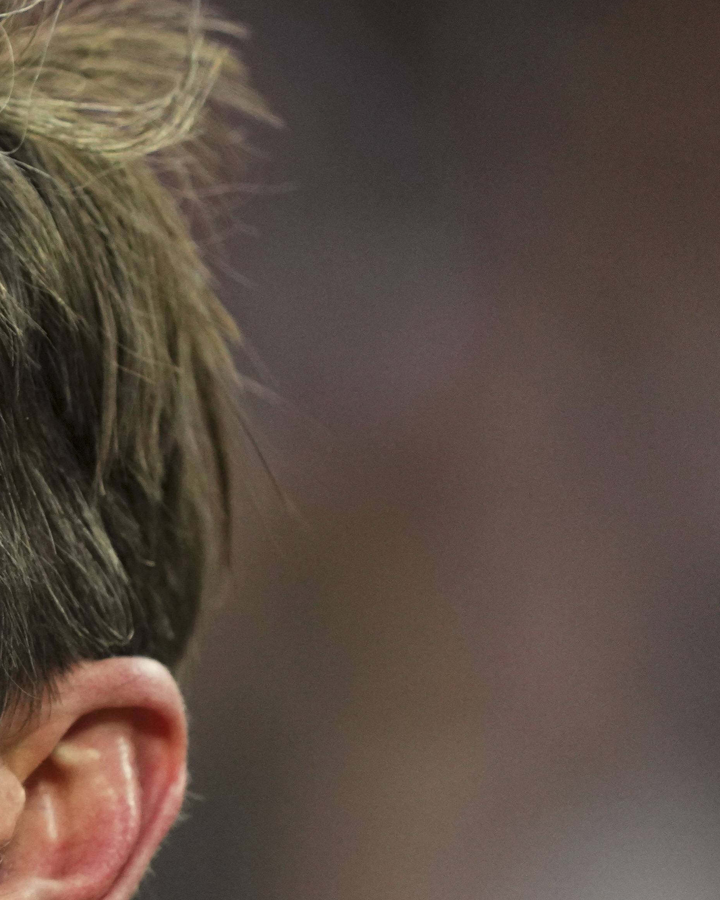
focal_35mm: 1396
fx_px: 37177
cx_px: -858
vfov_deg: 1.4
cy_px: 826
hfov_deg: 1.1
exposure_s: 1/1600
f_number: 2.8
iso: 2000
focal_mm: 400
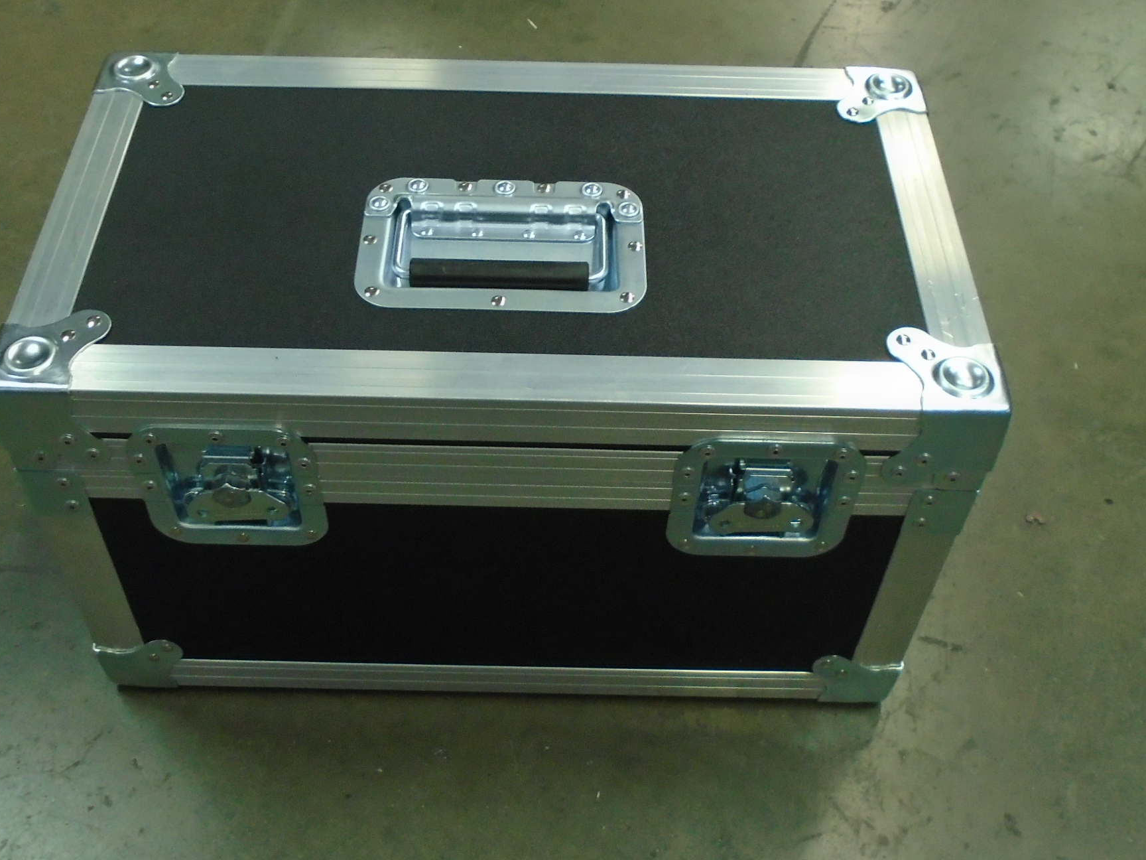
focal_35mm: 39
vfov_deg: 36.8
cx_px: 531
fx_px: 1291
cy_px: 459
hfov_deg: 47.8
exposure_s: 1/30
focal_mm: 4.6
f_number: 3.2
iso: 250
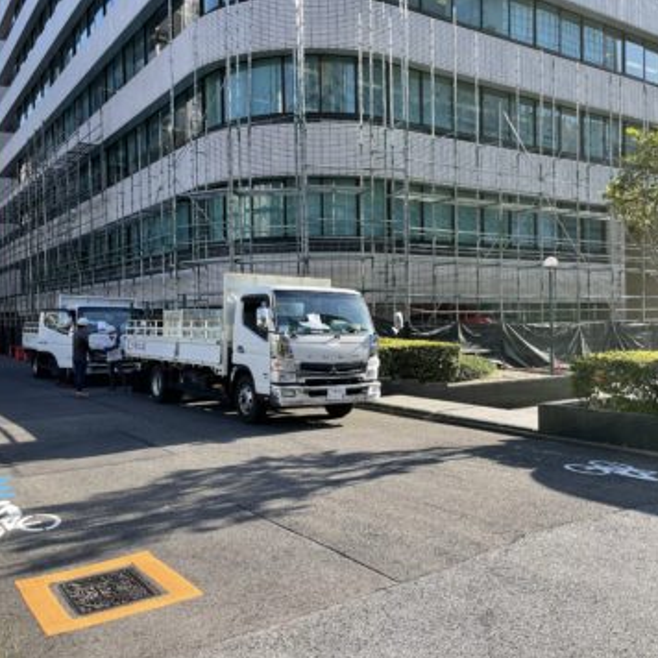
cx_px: 340
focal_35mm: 31
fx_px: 667
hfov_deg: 52.5
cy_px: 331
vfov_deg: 52.5
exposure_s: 1/910
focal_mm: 4.2
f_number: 1.6
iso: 32
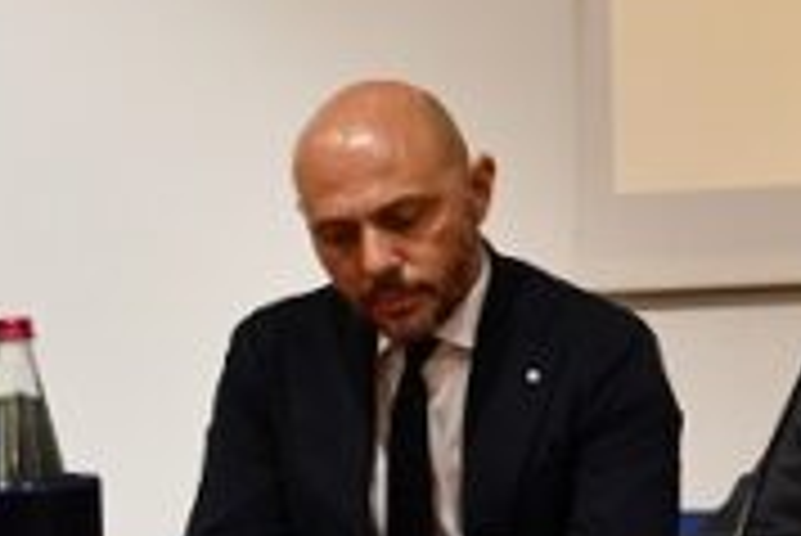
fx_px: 2962
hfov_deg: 13.9
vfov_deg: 10.3
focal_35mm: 133
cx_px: 1400
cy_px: 122
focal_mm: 23
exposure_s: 1/125
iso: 1800
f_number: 3.8
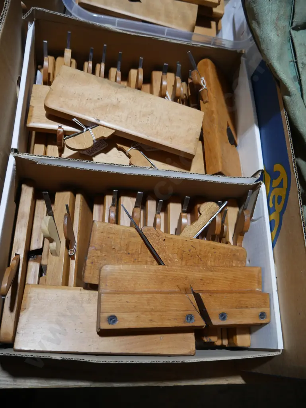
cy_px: 204
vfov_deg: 63.4
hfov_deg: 49.8
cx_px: 153
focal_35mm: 28
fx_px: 330
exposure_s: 1/60
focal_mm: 14
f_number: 3.5
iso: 200
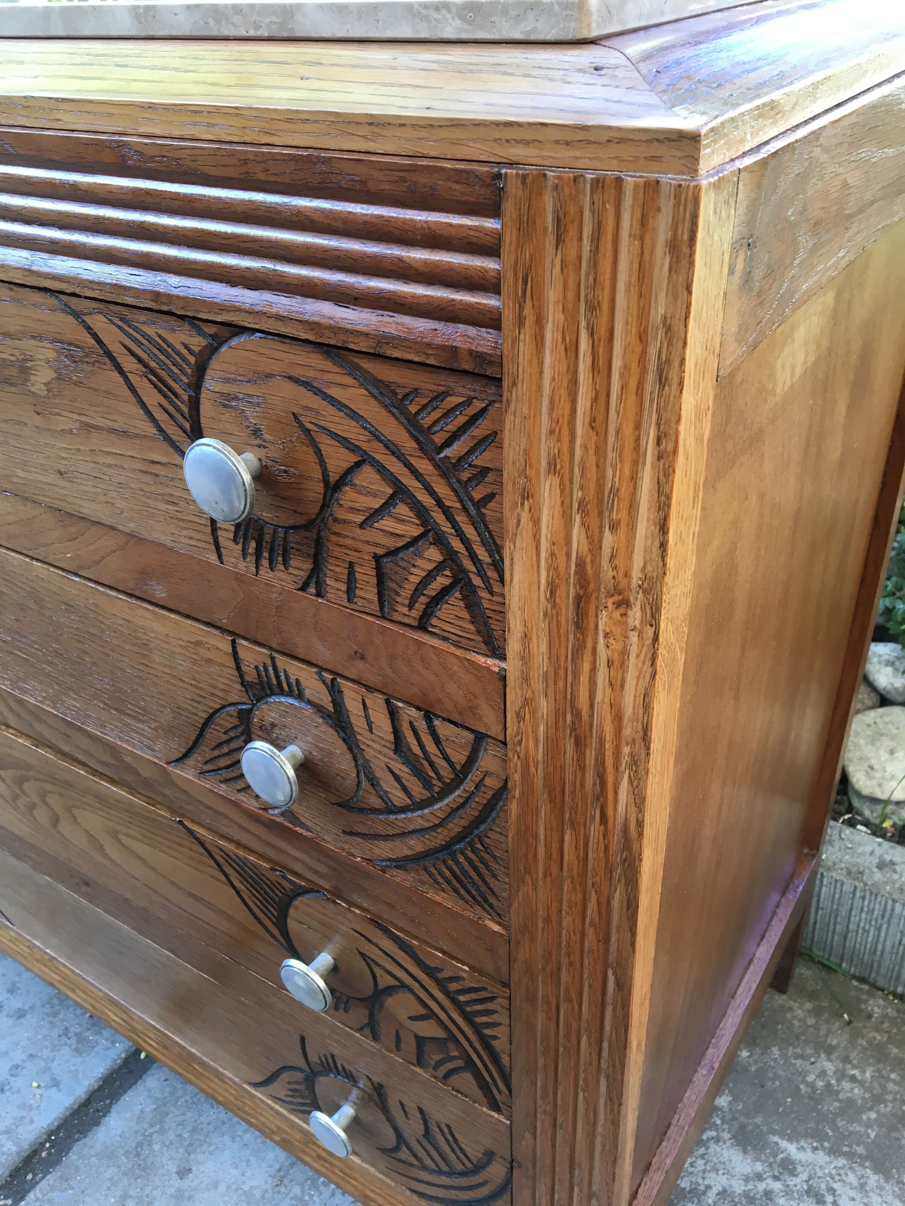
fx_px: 1011
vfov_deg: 61.7
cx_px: 452
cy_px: 603
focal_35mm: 29
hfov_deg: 48.2
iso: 40
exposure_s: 1/33
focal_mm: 4.15
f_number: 2.2
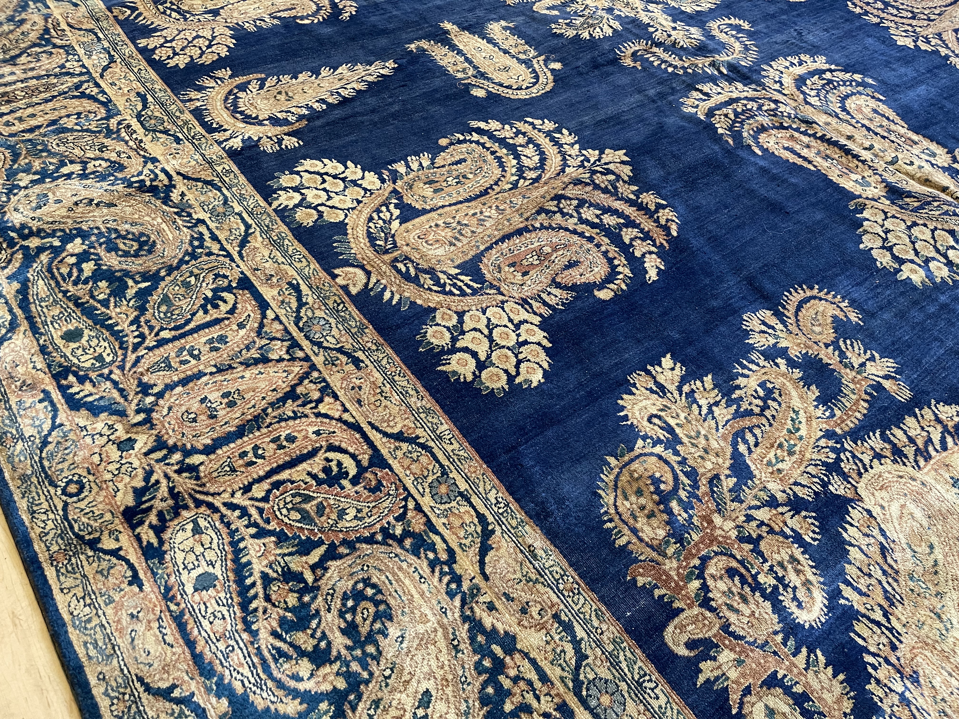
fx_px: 693
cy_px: 360
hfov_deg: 69.4
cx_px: 480
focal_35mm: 25
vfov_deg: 54.9
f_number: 1.6
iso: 250
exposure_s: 1/60
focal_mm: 5.1
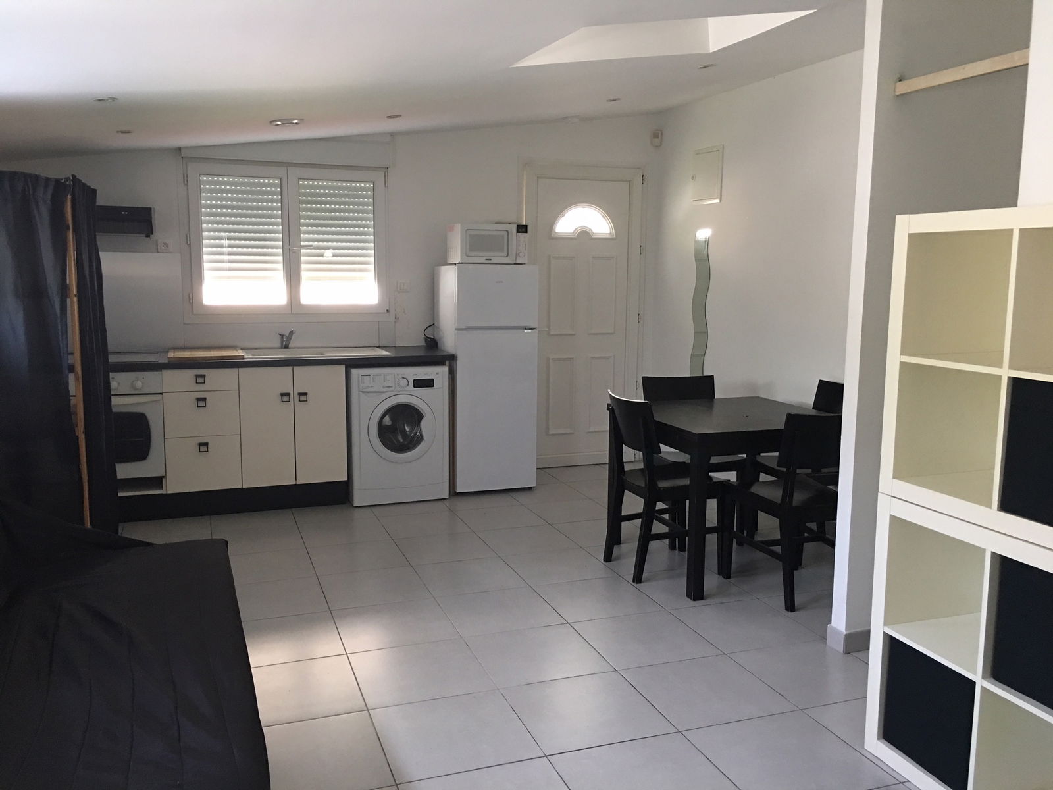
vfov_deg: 48.2
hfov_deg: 61.7
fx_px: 882
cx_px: 526
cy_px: 395
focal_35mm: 29
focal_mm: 4.15
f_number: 2.2
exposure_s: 1/15
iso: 64
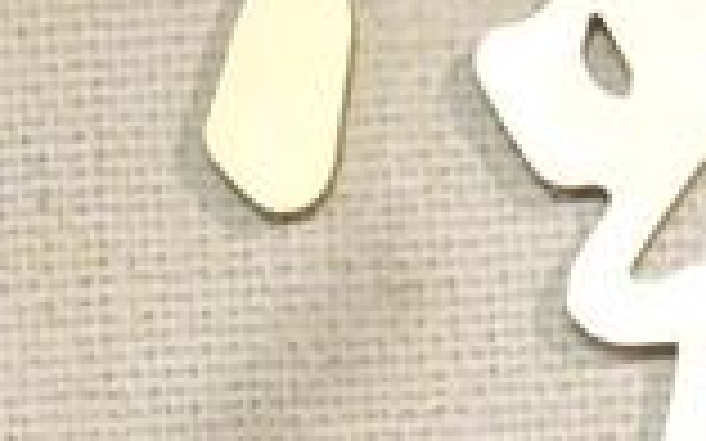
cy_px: 1444
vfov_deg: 3.5
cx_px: -175
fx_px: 7001
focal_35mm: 364
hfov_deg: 5.7
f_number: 2.8
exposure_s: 1/50
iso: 280
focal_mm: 11
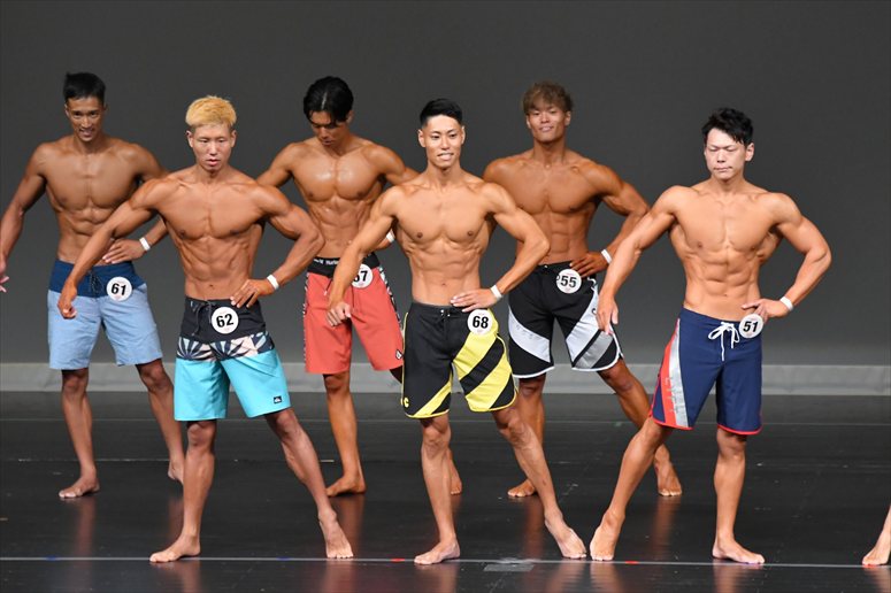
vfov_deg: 4.6
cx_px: 446
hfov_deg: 6.9
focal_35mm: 300
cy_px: 296
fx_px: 7421
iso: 4000
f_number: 5.6
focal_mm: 200
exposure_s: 1/400
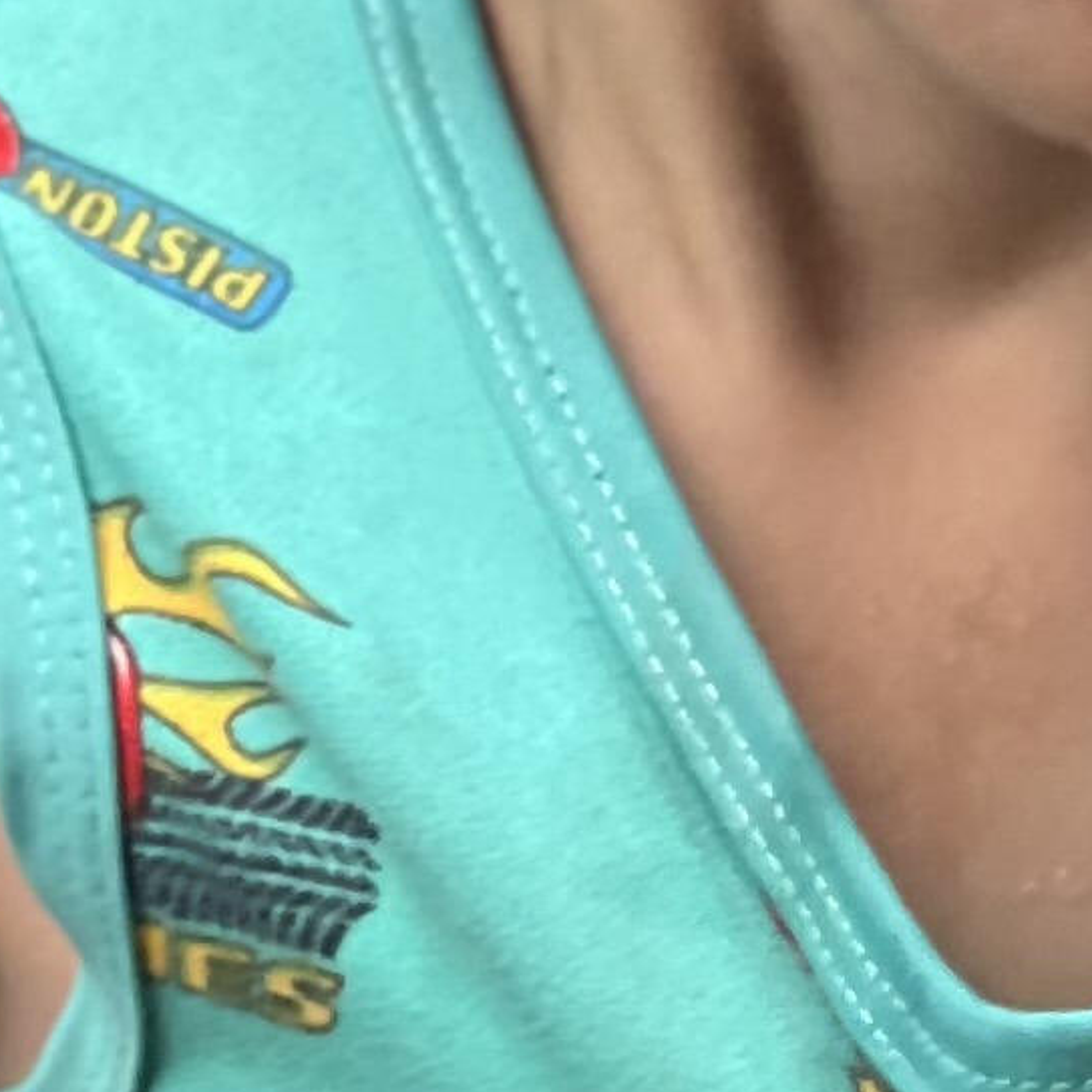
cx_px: 808
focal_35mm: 505
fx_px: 18024
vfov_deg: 3.5
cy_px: 782
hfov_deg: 3.5
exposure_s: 1/121
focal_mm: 9
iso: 125
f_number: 2.8
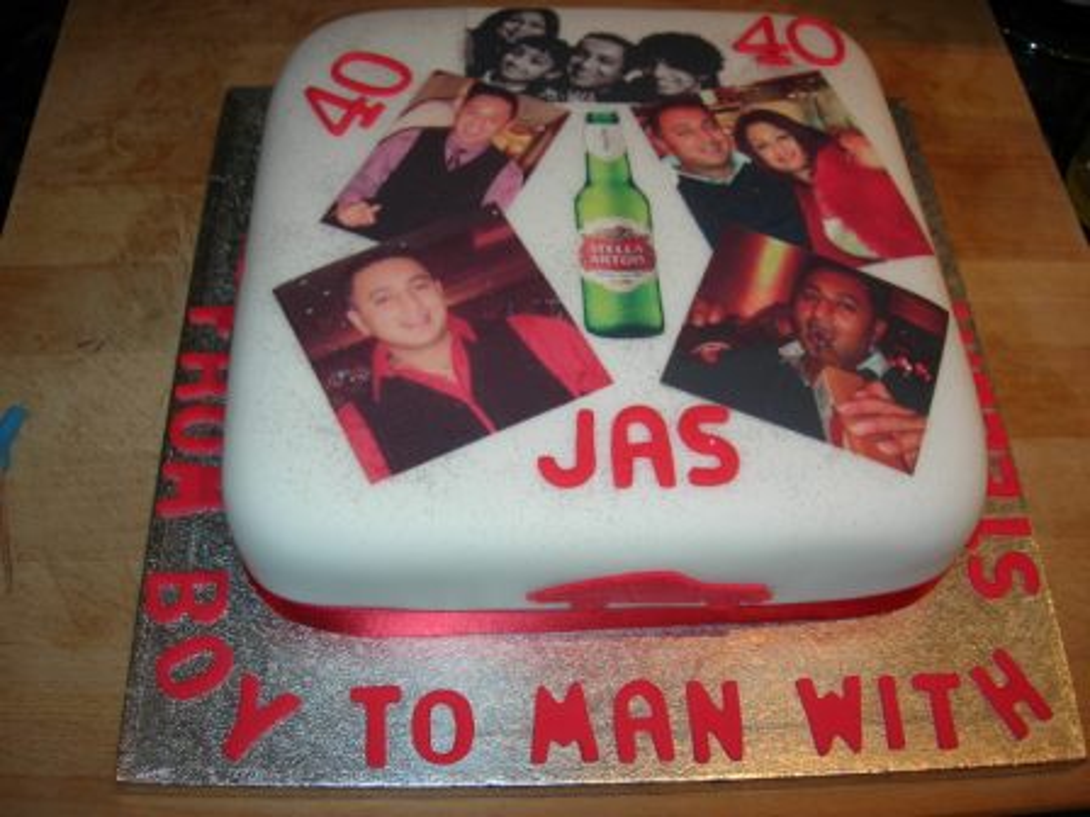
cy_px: 408
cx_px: 545
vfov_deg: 37.7
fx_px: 1197
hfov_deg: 49.0
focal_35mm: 38
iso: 64
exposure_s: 1/60.1
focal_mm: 7.8
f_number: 2.8
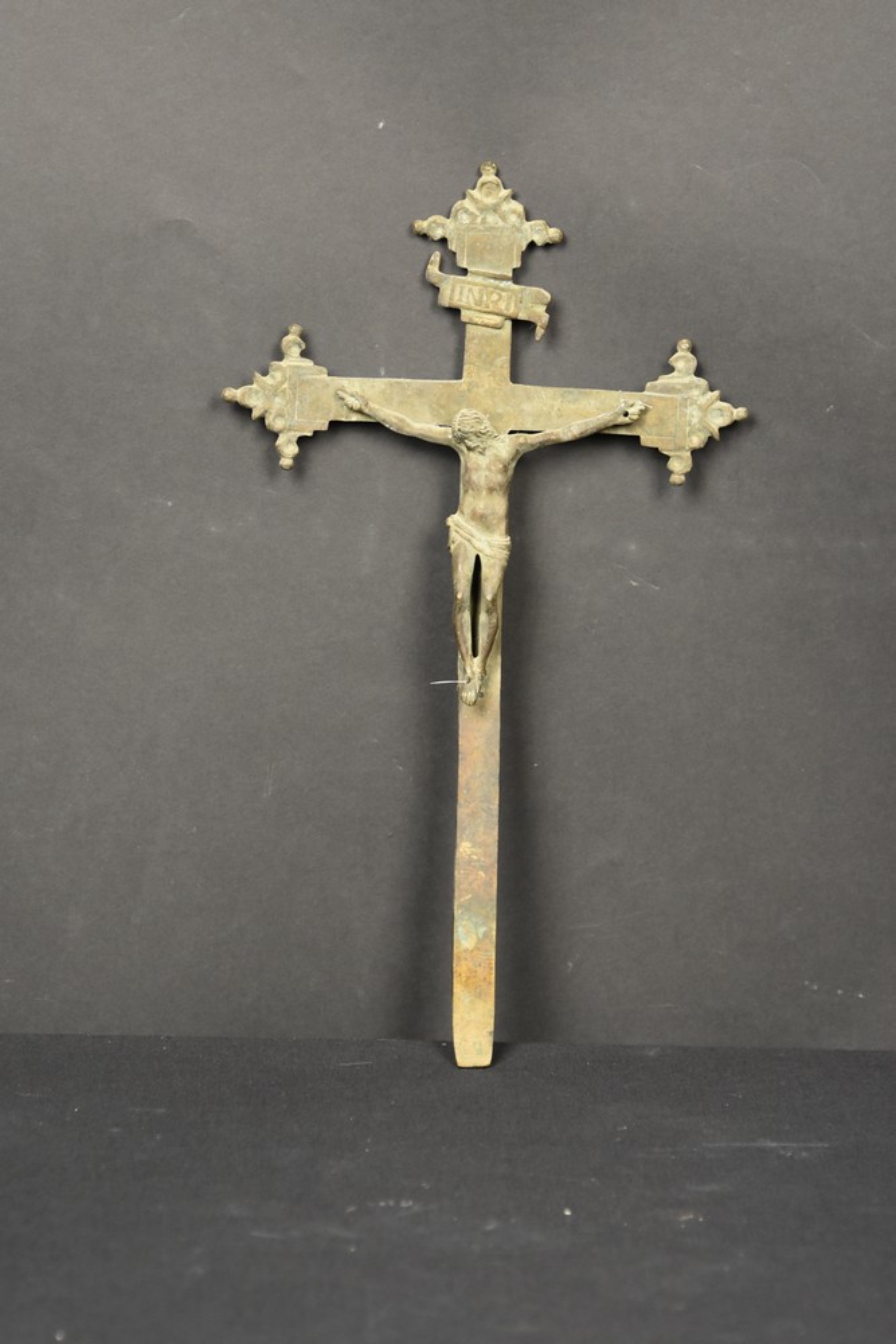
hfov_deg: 9.9
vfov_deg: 14.9
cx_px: 448
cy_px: 672
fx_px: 5150
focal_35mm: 138
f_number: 4
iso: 800
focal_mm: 92
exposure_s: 1/60
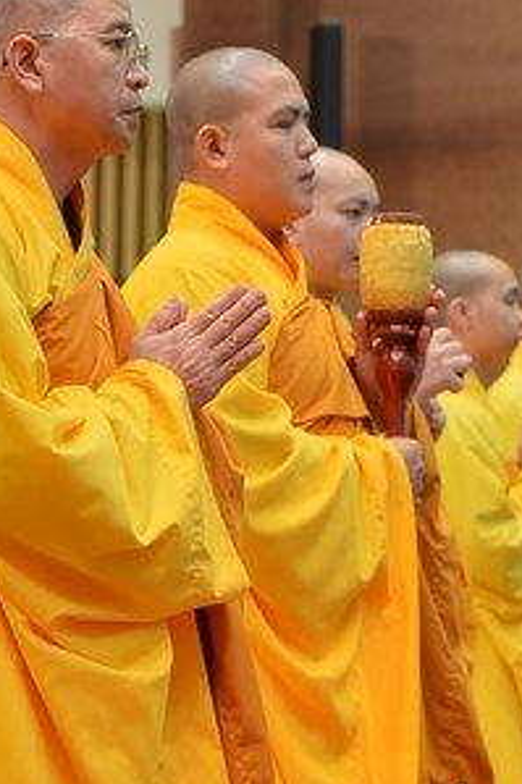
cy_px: 220
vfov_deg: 12.6
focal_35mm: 163
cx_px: 345
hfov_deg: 8.4
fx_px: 3549
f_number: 5
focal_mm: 75
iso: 1250
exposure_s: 1/100
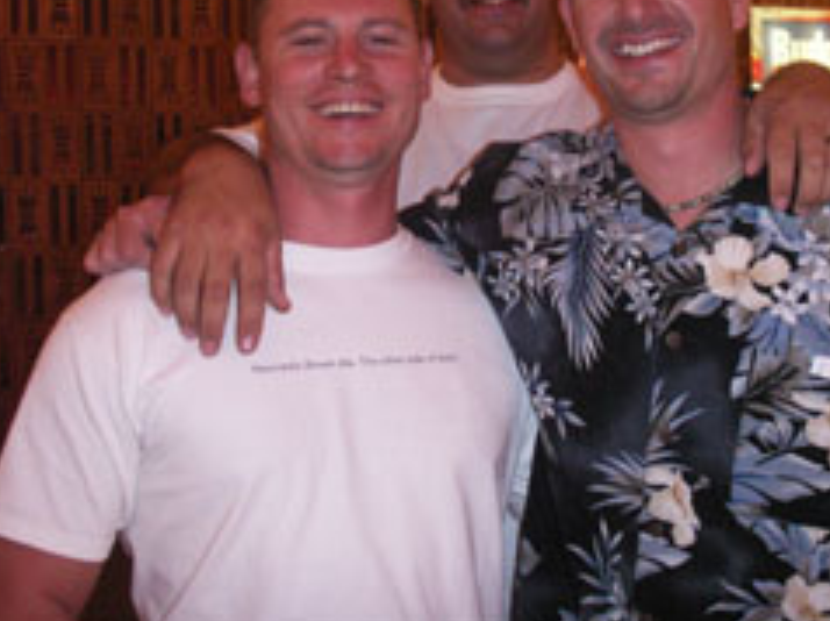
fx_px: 1341
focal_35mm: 56
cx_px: 544
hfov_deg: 34.1
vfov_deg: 25.8
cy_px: 164
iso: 160
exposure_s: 1/40
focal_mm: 7.7
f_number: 3.5
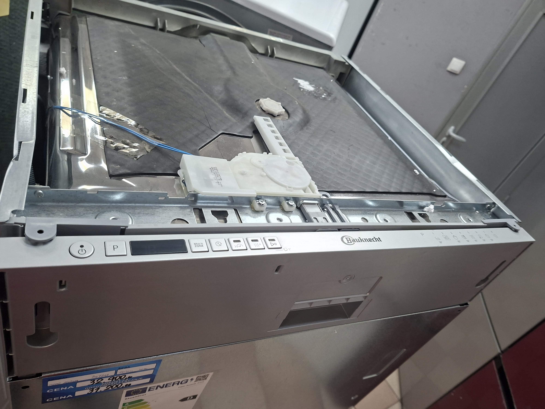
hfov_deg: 73.9
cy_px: 204
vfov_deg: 58.9
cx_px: 272
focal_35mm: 23
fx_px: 362
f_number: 1.8
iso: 250
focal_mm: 5.54
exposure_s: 1/120
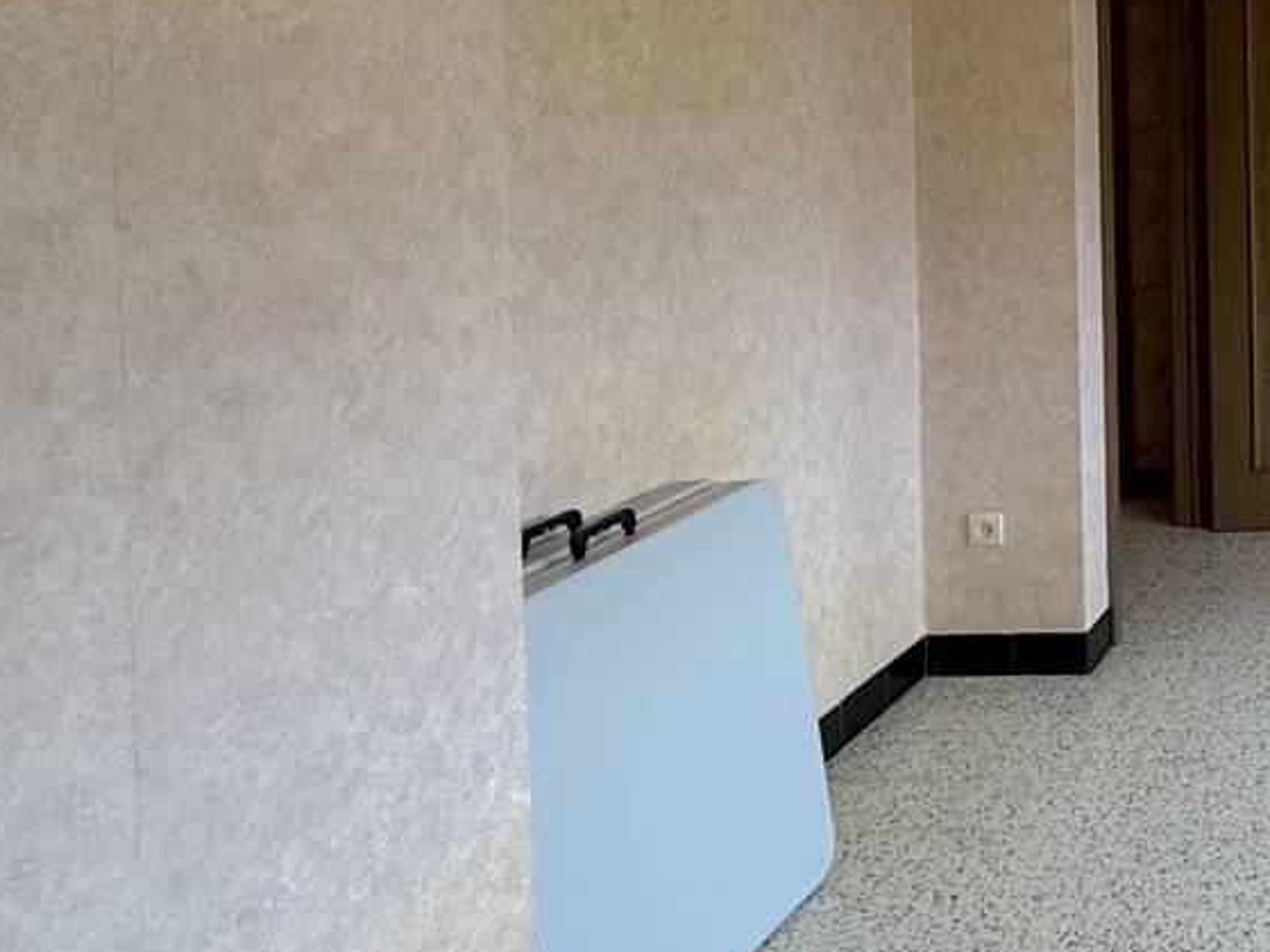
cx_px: 1637
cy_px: 61
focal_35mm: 40
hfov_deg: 34.1
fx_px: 1468
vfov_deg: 33.7
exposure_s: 1/100
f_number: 2.2
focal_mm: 2.22
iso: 125
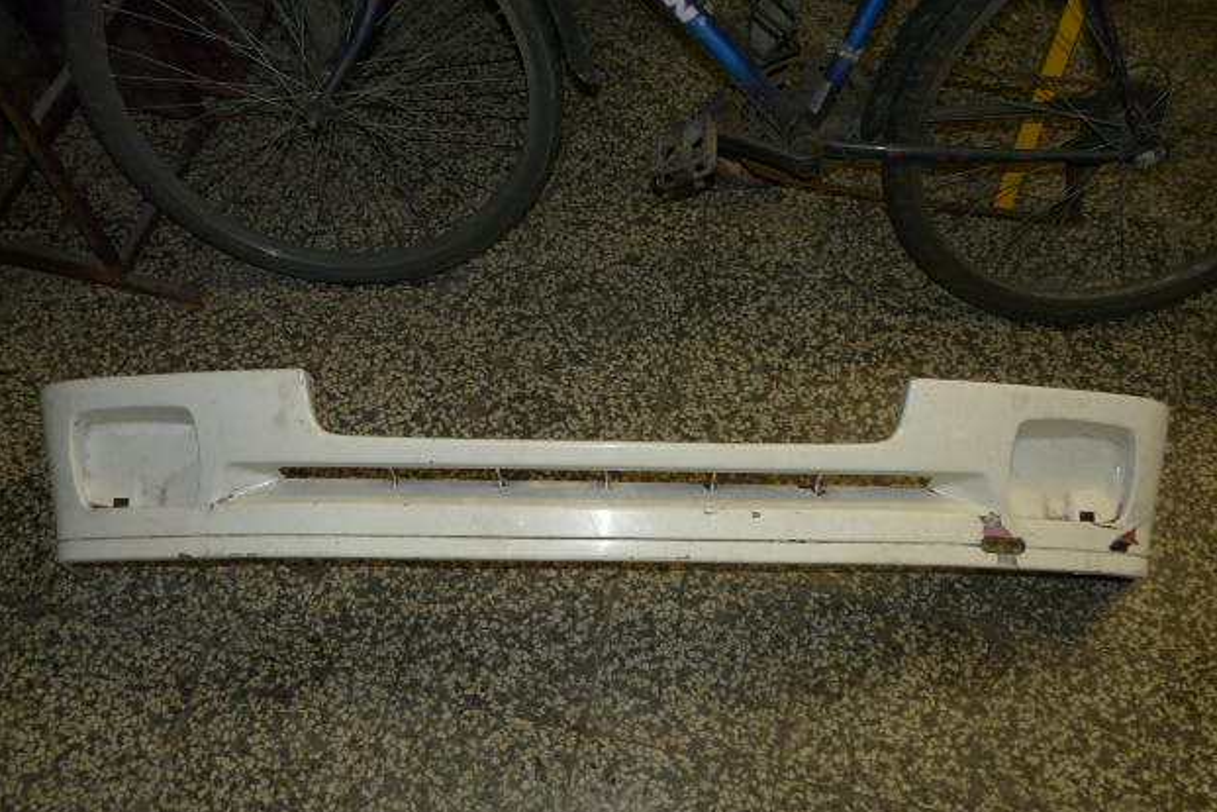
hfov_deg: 61.9
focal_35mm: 30
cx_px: 623
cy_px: 467
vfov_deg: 43.5
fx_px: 1014
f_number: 2.8
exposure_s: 1/8
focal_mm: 4.6
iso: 100
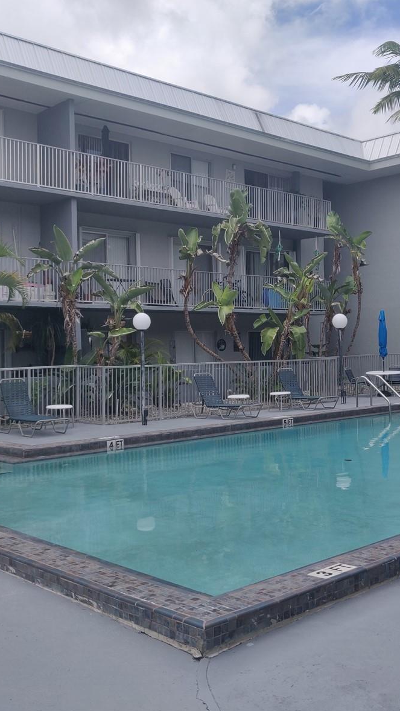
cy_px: 352
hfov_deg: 31.8
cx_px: 264
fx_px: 697
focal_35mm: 37
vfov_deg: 54.0
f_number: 1.7
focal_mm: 4.25
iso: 100
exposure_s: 1/1880
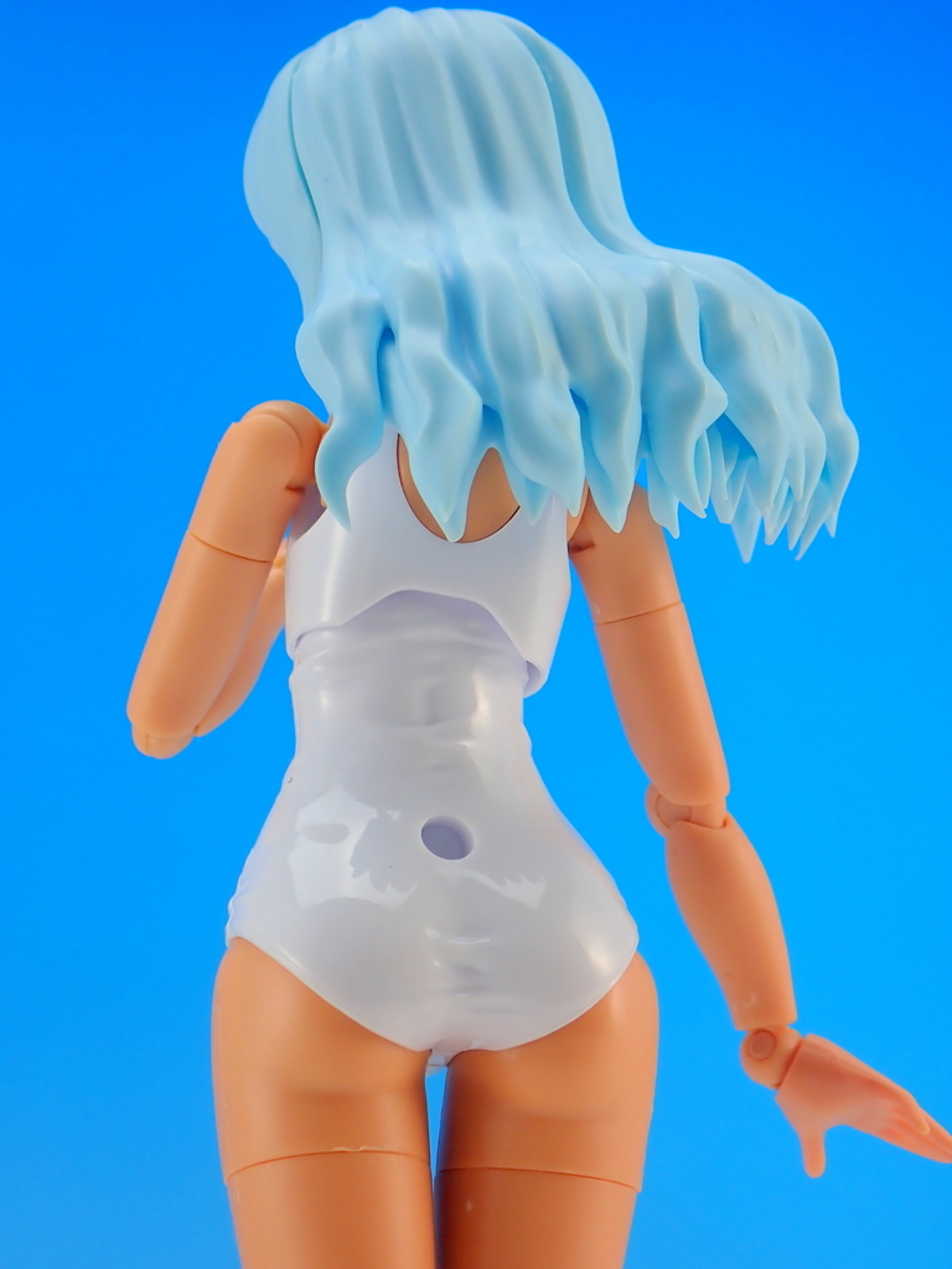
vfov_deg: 19.6
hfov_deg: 14.8
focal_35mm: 100
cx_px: 476
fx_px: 3667
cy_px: 634
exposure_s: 1/13
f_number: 4.9
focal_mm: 18
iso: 100
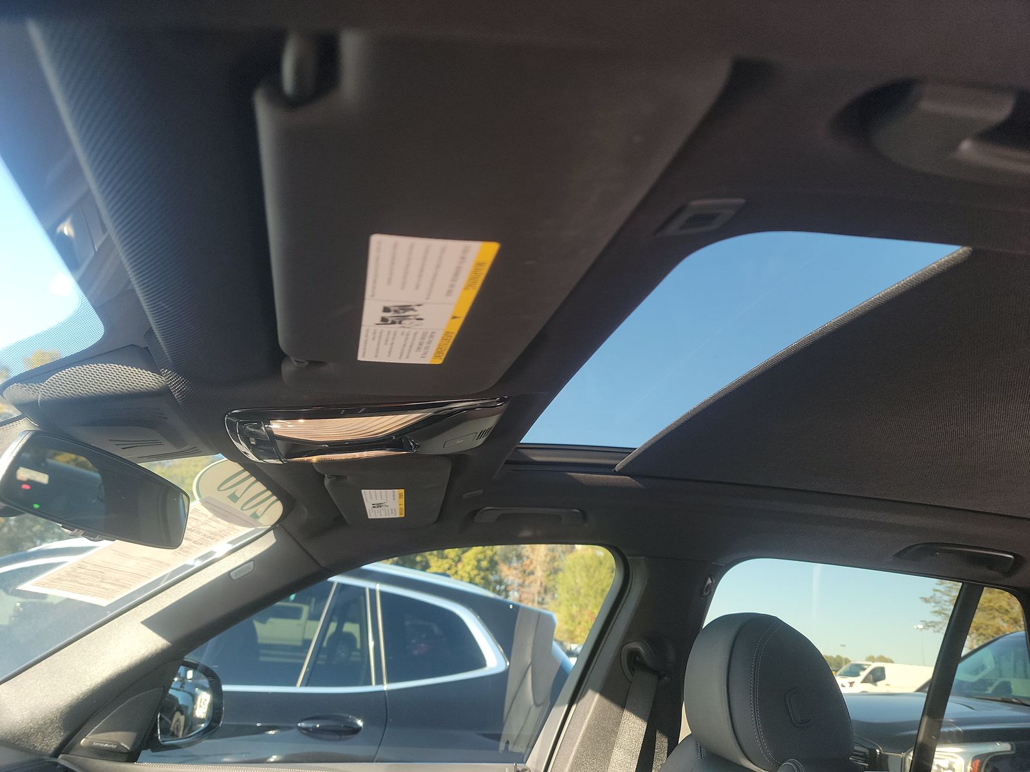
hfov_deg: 71.6
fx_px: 714
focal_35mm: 24
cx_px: 515
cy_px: 386
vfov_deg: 56.8
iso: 70
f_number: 1.8
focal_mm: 6.7
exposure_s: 1/59
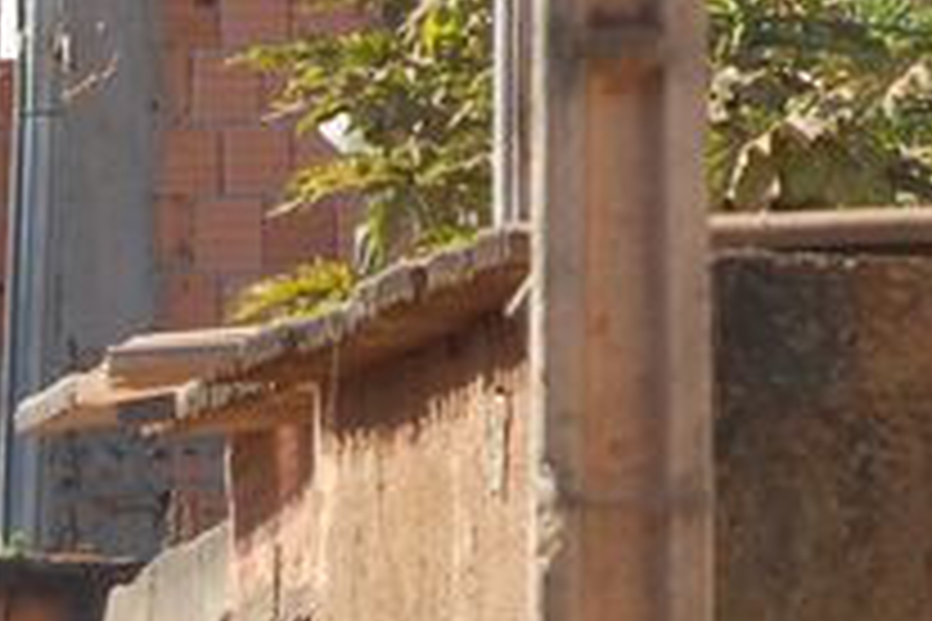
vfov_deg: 1.3
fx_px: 26709
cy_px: 1480
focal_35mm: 1032
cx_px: -1063
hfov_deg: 2.0
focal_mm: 125
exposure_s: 1/250
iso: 250
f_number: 9
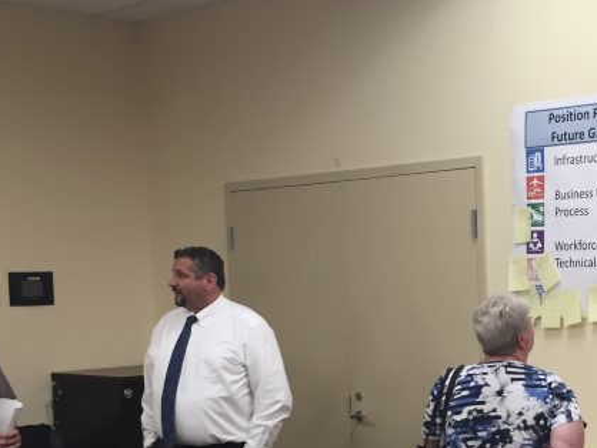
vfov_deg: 20.4
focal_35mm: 71
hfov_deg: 26.5
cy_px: 375
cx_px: 536
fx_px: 1225
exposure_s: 1/30
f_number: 2.2
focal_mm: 4.15
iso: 64
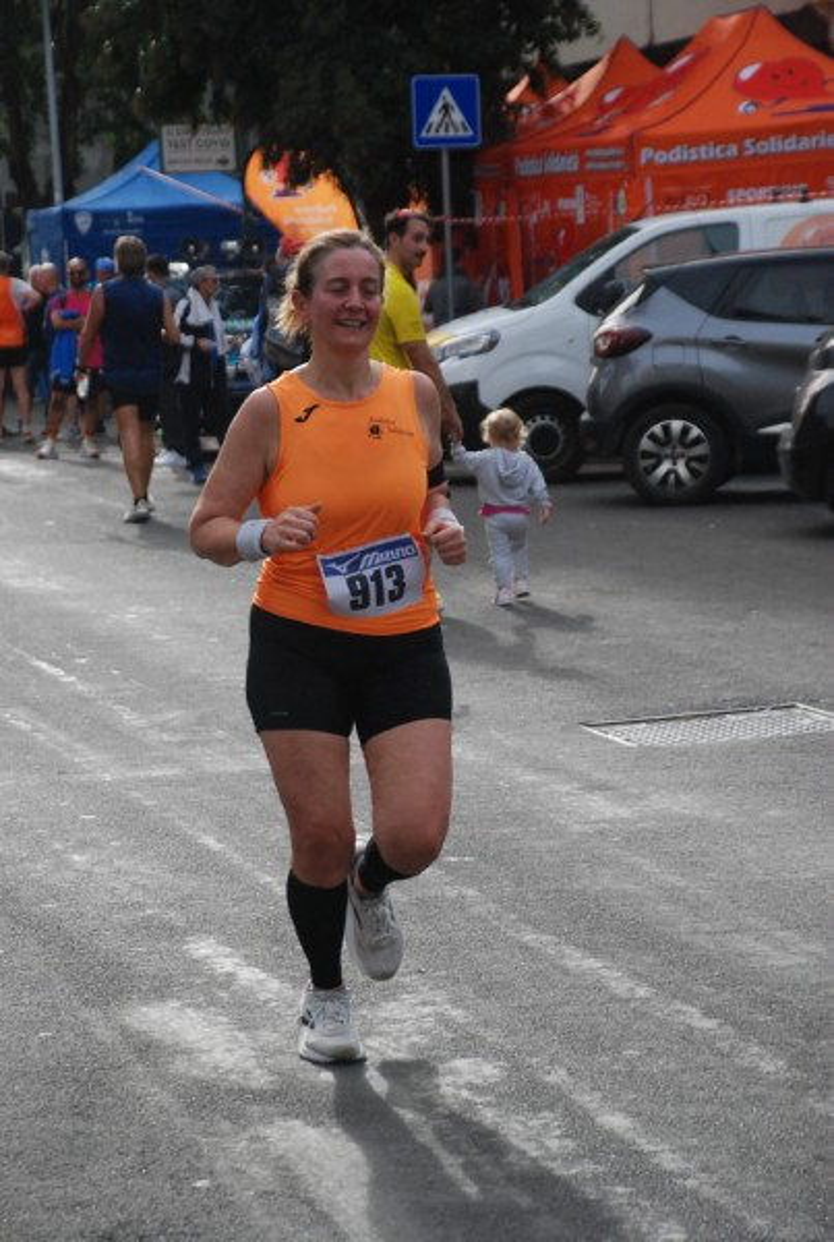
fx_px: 4407
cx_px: 417
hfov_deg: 10.8
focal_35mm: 128
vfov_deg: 16.0
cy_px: 621
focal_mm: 85
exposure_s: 1/1250
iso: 1000
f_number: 5.6
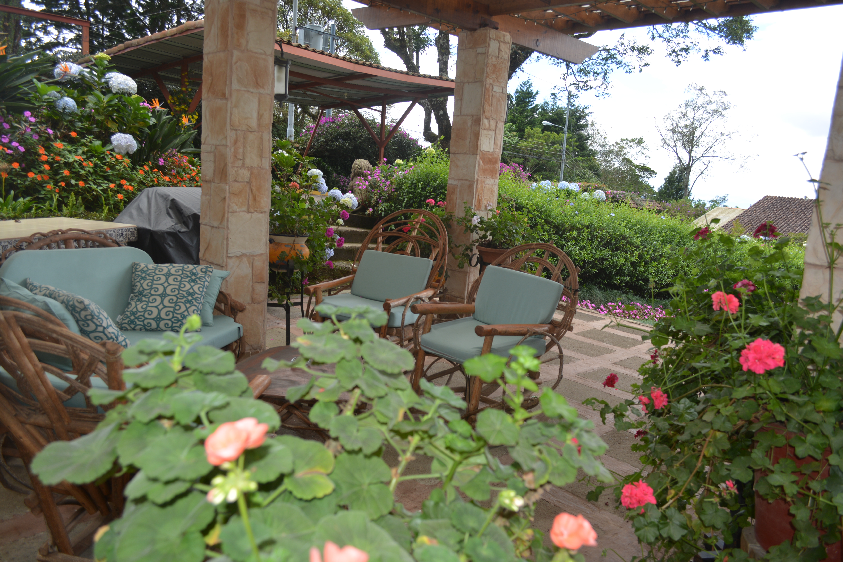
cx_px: 422
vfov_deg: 47.9
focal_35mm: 27
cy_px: 281
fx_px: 632
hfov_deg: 67.4
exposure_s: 1/200
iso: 100
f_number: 4.5
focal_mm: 18
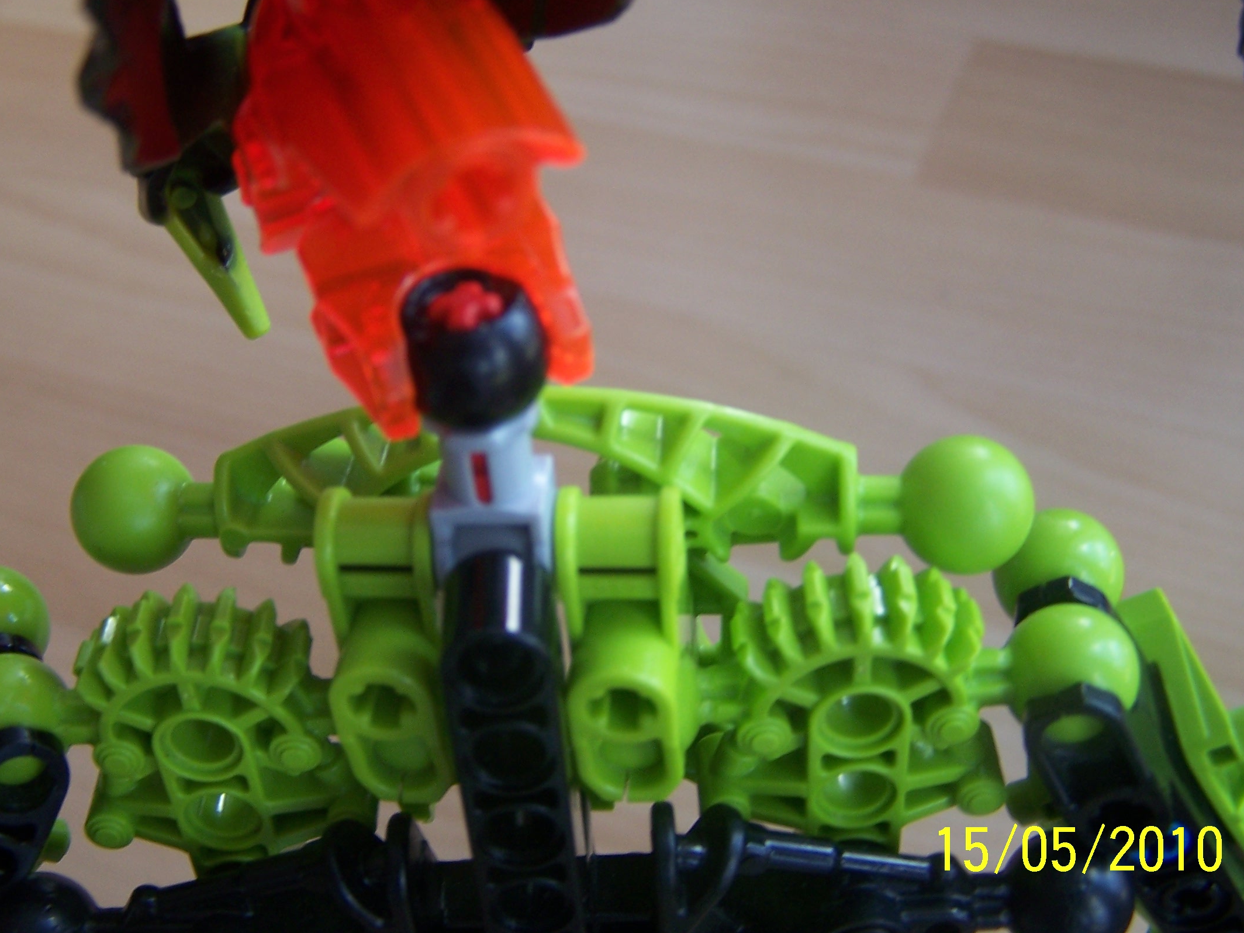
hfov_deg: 41.2
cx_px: 554
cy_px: 434
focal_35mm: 46
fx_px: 1653
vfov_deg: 31.5
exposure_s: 1/60
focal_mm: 6.3
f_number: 2.8
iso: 80
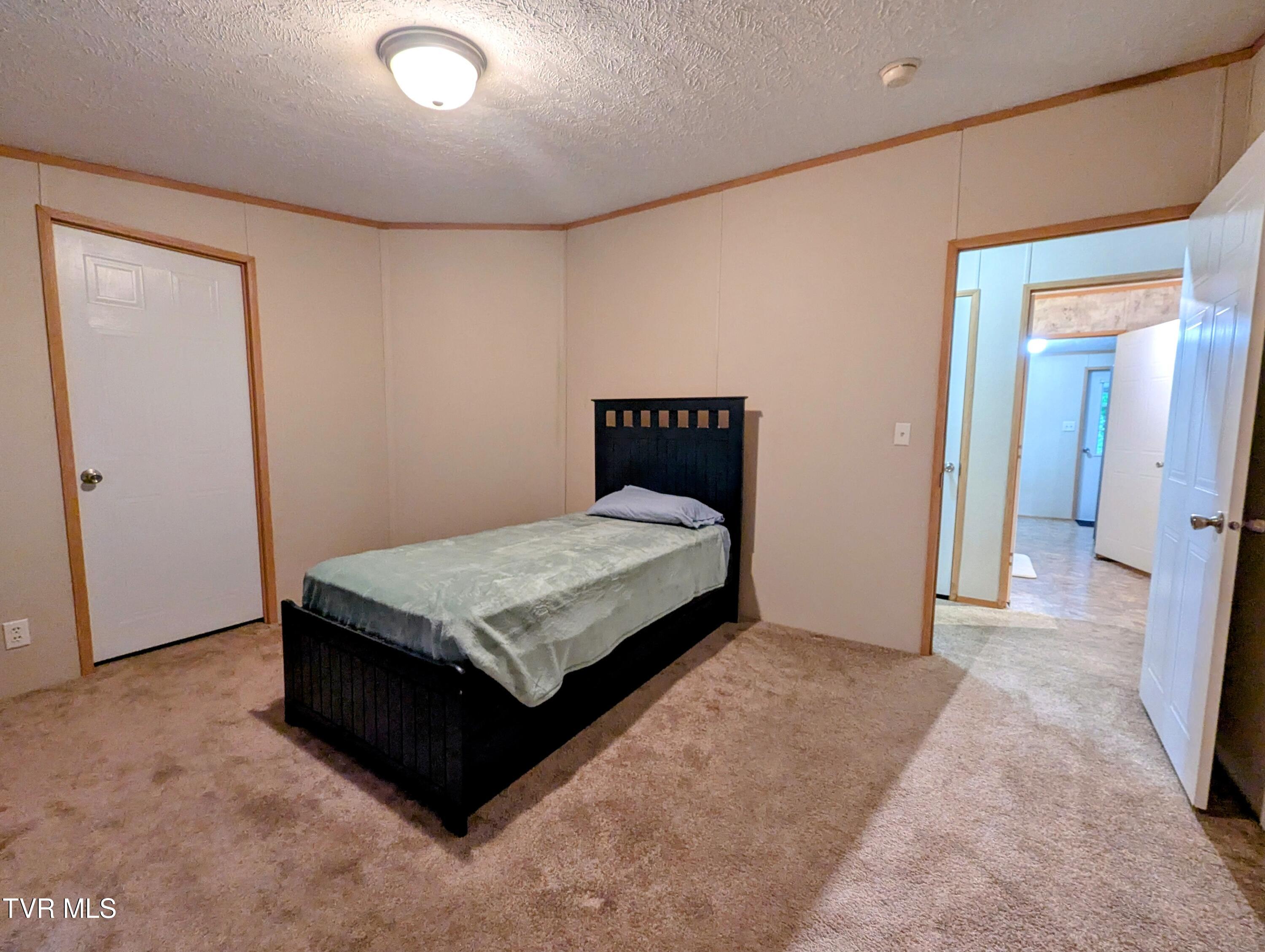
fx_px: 476
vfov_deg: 90.0
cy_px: 476
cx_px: 632
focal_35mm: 13
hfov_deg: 106.1
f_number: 2.2
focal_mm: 1.95
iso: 263
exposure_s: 1/24
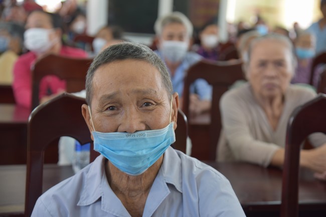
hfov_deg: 28.8
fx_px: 634
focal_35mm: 70
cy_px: 108
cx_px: 163
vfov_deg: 19.5
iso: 1400
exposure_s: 1/125
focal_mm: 70
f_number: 4
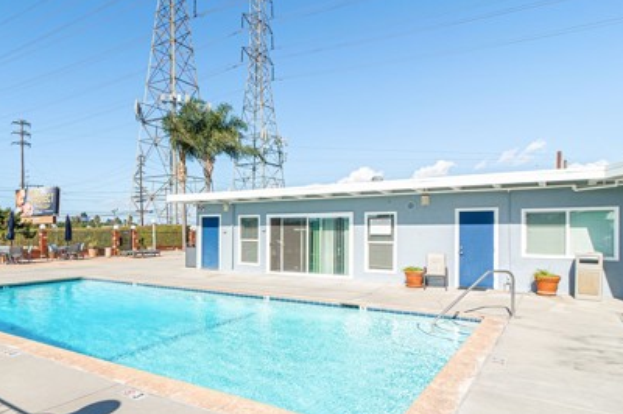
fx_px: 415
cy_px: 244
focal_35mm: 24
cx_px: 235
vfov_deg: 52.8
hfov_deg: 72.6
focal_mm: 10
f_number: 7.1
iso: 100
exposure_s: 1/320
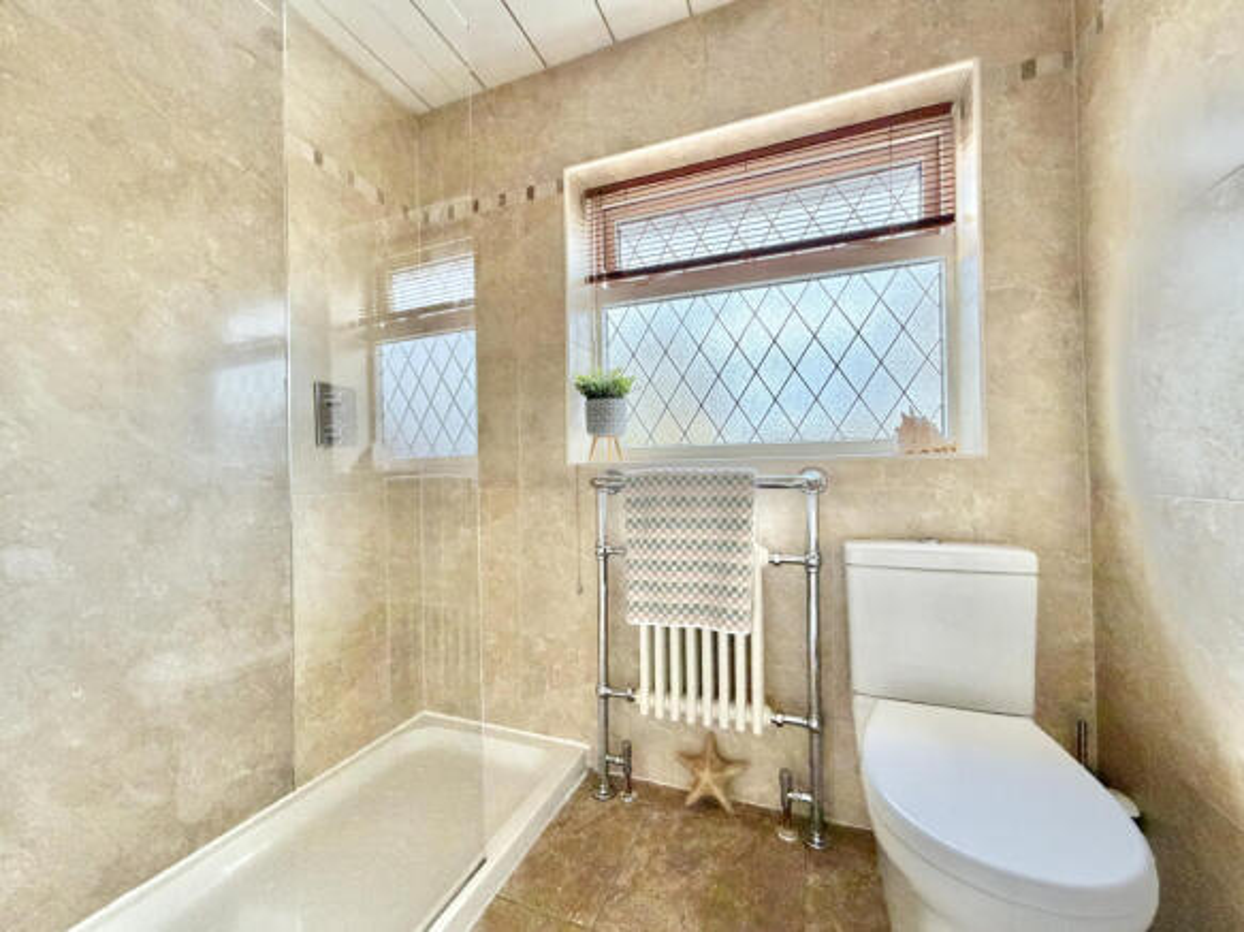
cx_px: 622
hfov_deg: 102.1
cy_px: 466
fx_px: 503
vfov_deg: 85.7
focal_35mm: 14
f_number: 2.2
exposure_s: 1/121
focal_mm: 2.22
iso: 320
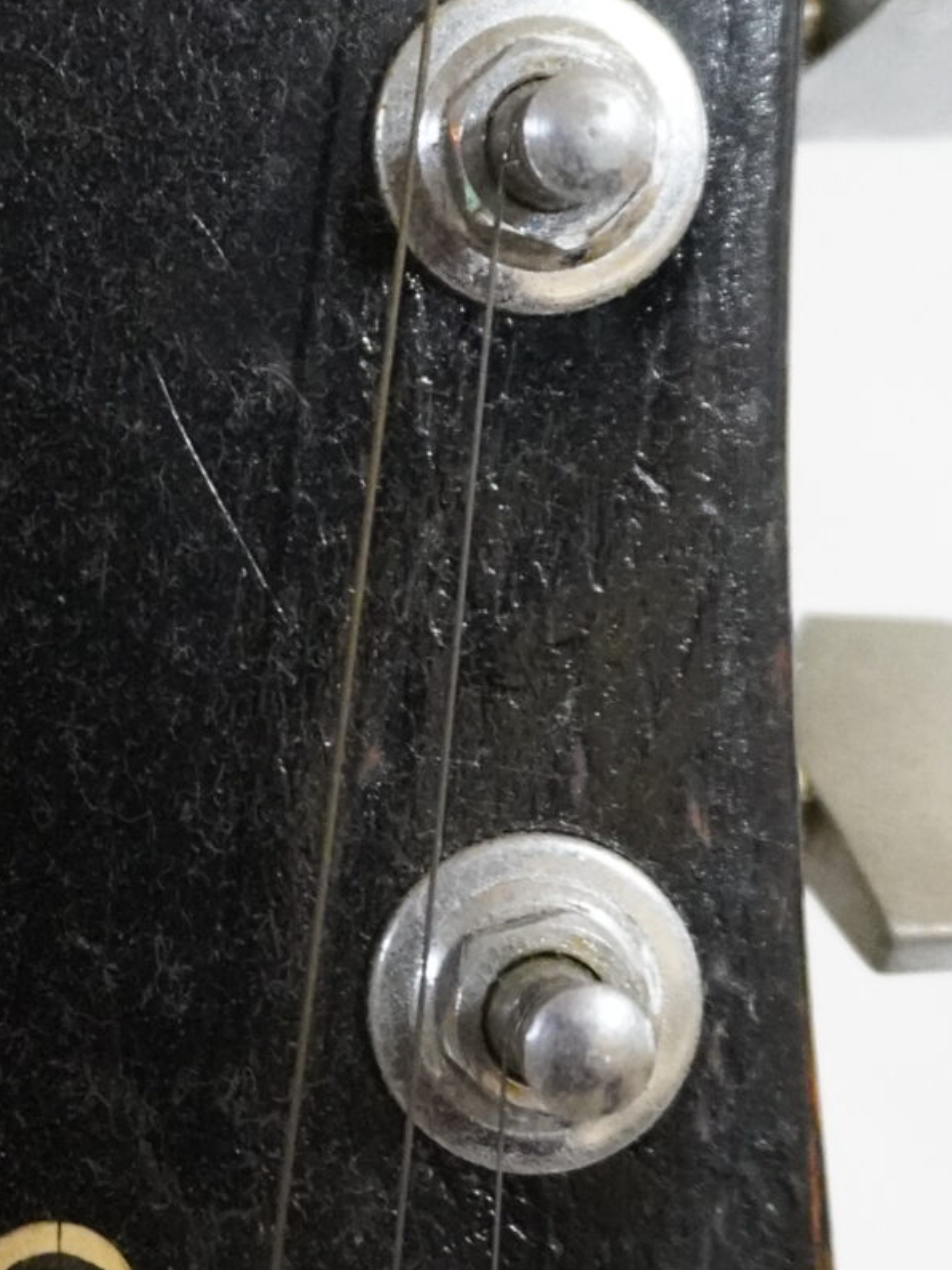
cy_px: 490
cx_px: 12
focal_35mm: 98
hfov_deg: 14.9
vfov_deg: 20.1
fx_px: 3578
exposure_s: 1/80
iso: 6400
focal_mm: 21
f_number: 4
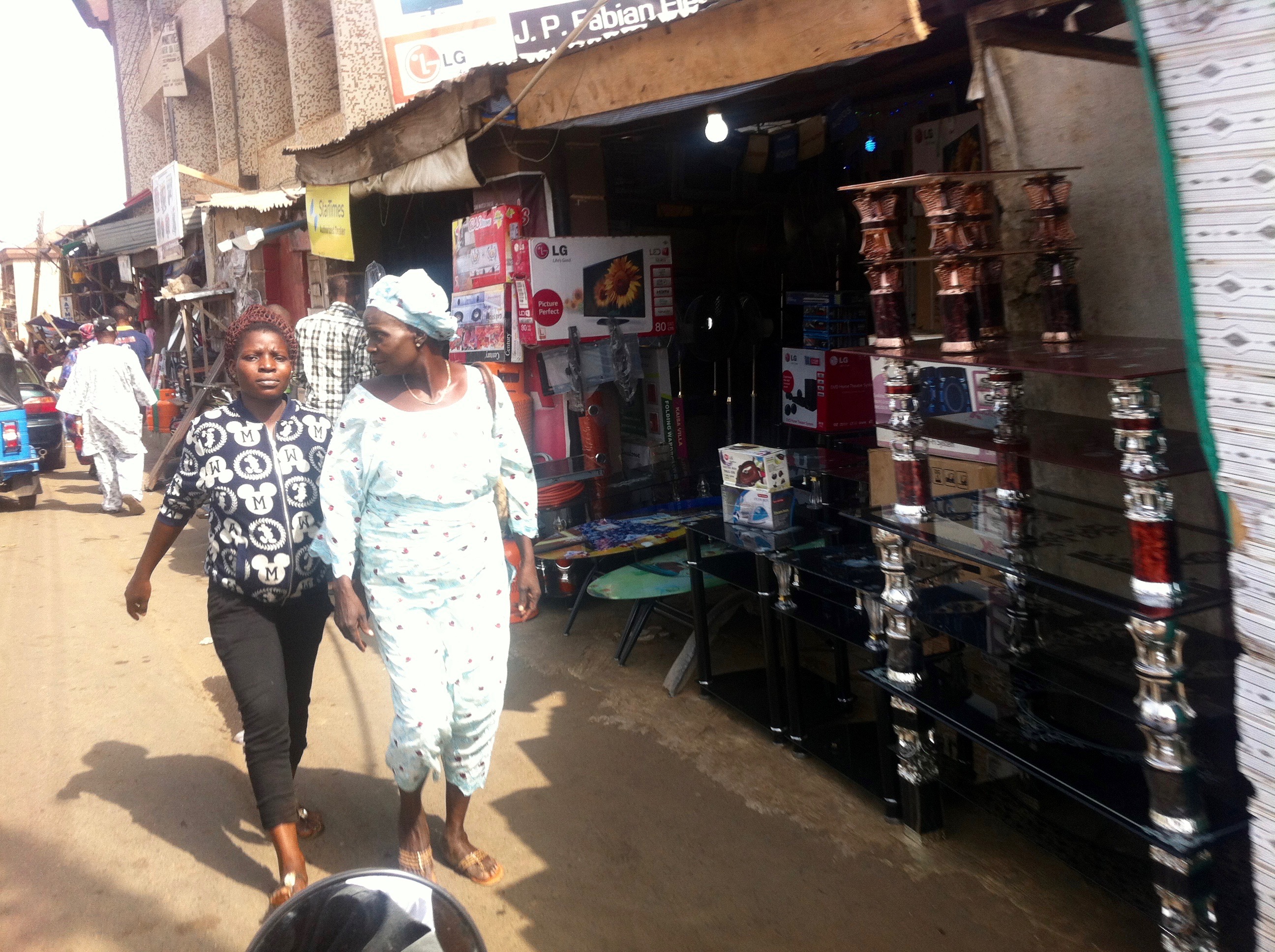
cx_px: 638
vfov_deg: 40.6
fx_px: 1287
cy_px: 476
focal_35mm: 35
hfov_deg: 52.7
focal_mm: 3.85
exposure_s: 1/351
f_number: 2.8
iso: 80
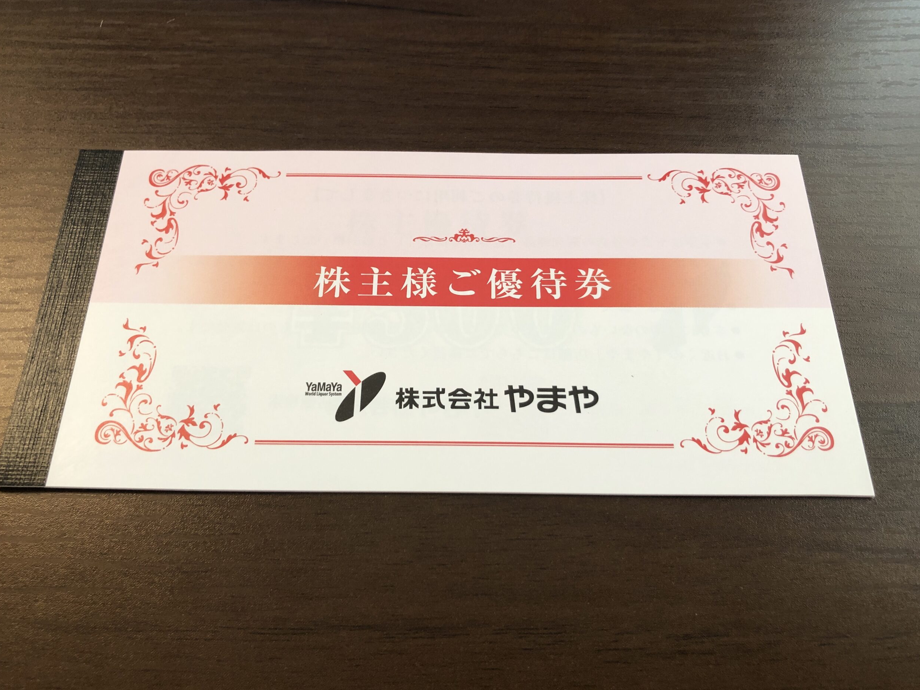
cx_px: 448
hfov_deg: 61.7
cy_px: 338
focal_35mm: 29
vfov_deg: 48.2
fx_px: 771
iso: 40
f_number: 1.8
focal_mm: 3.99
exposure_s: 1/20
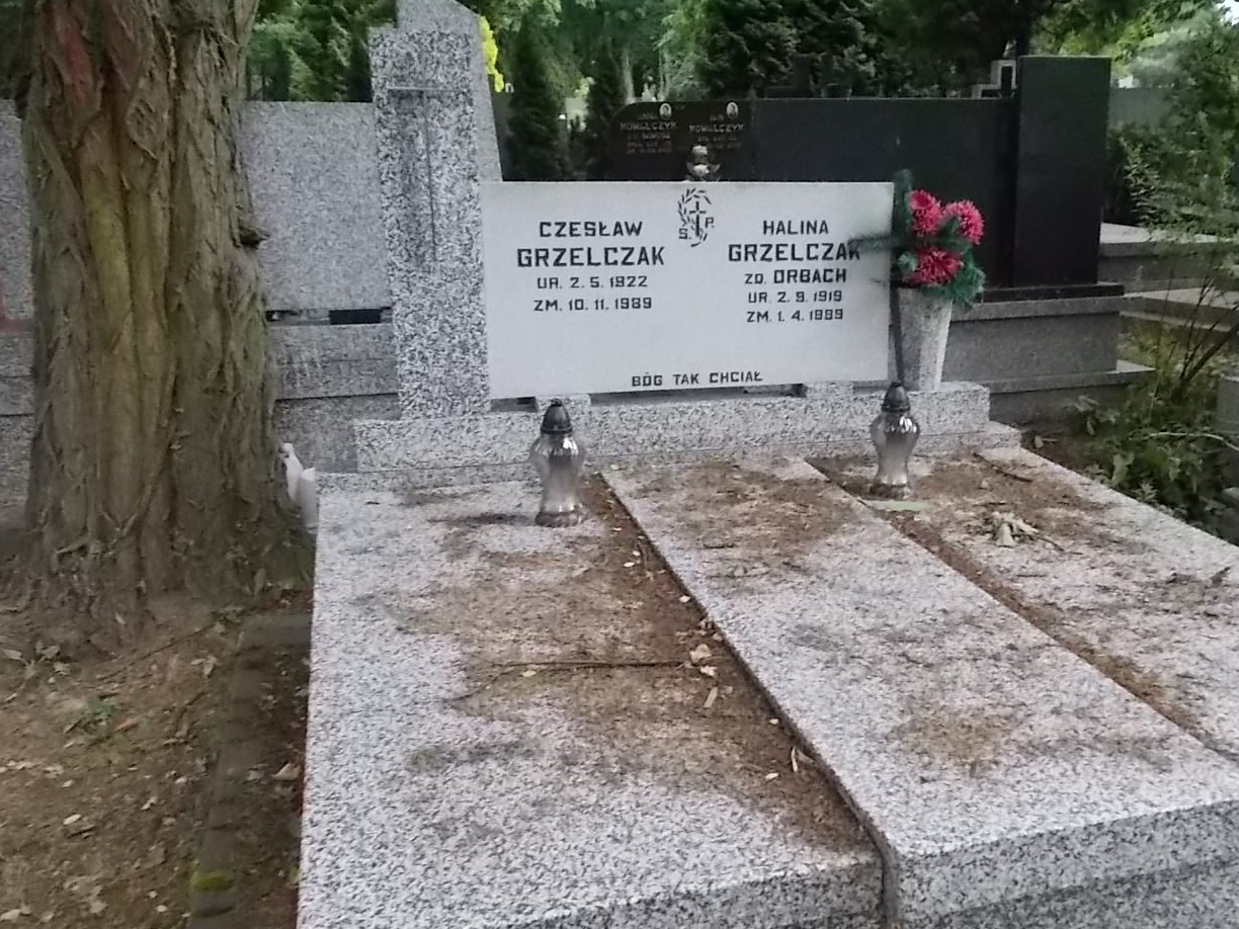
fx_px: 1217
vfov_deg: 41.7
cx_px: 784
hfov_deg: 53.3
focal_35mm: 34
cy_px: 520
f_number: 8
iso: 400
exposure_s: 1/80
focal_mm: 4.6
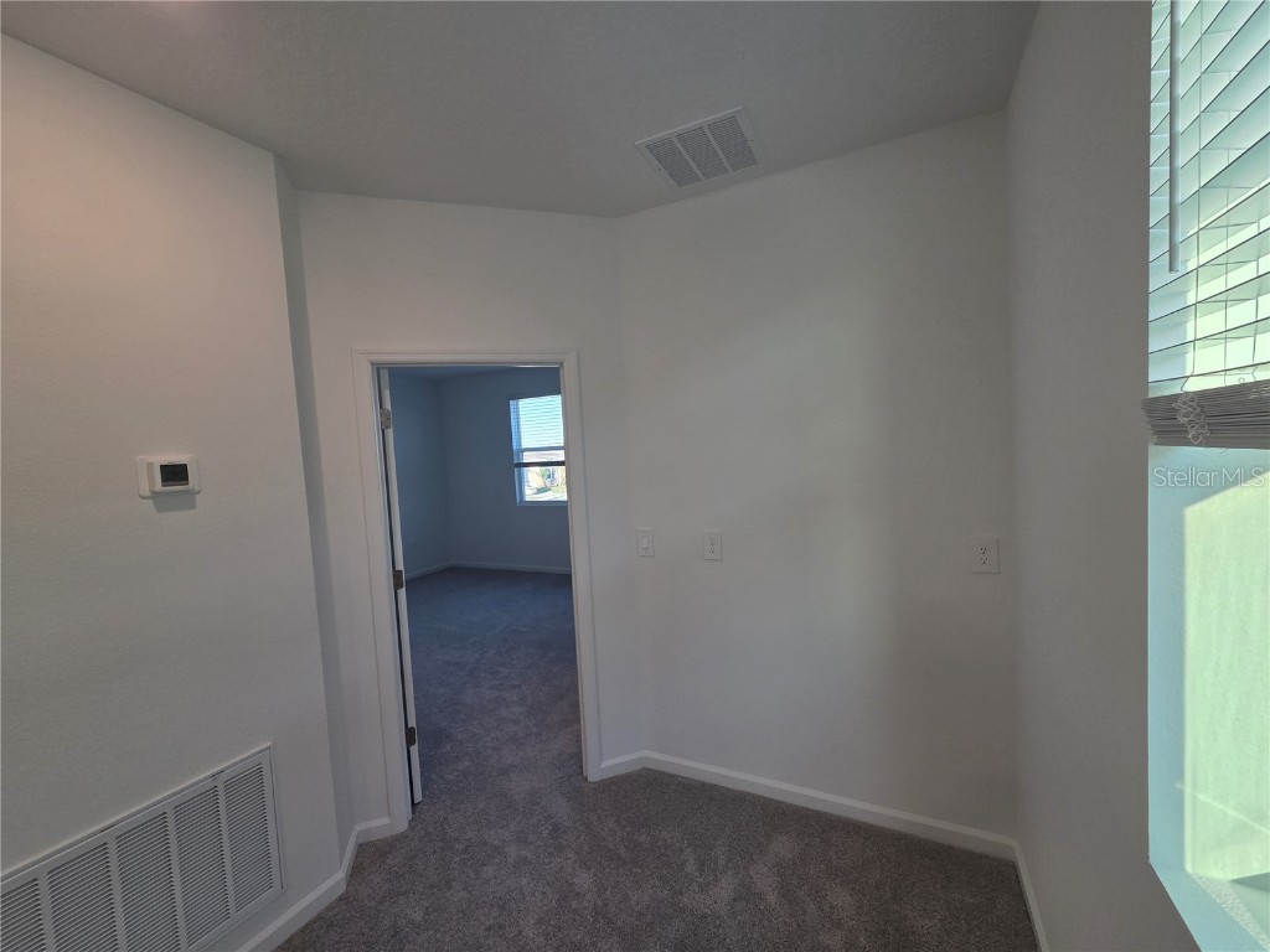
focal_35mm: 13
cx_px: 635
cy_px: 476
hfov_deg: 106.2
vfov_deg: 89.9
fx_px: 477
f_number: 2.2
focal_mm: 2.2
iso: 80
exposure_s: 1/120
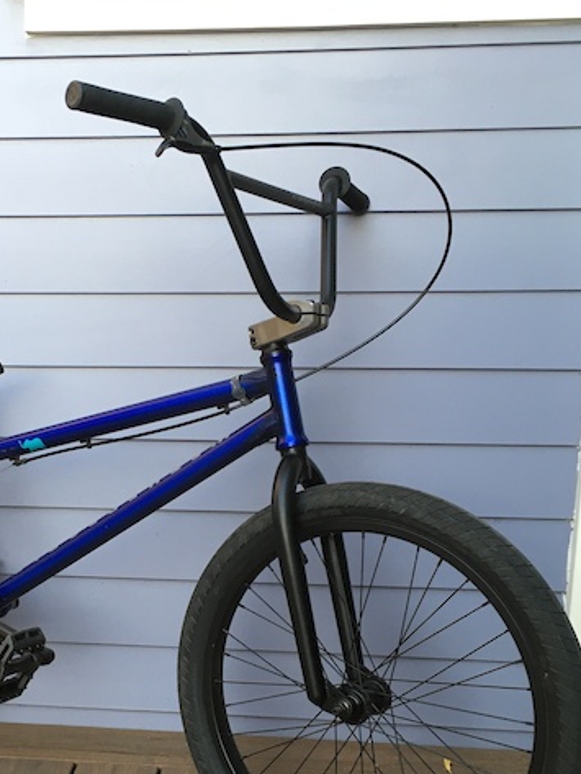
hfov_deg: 29.2
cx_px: 137
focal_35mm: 49
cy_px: 501
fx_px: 1096
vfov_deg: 38.6
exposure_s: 1/30
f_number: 2.2
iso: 50
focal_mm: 4.15
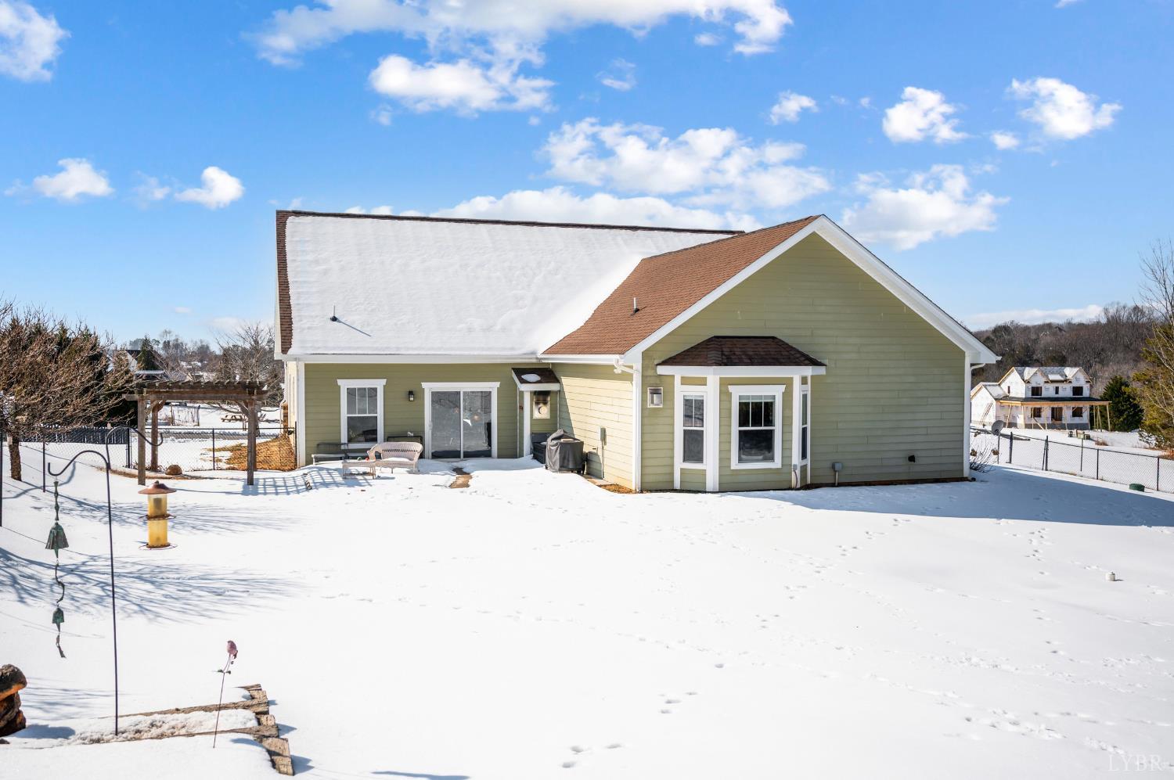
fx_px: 977
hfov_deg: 62.0
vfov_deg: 43.5
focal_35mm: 30
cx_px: 587
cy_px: 390
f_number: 4
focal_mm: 30
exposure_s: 1/2500
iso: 200
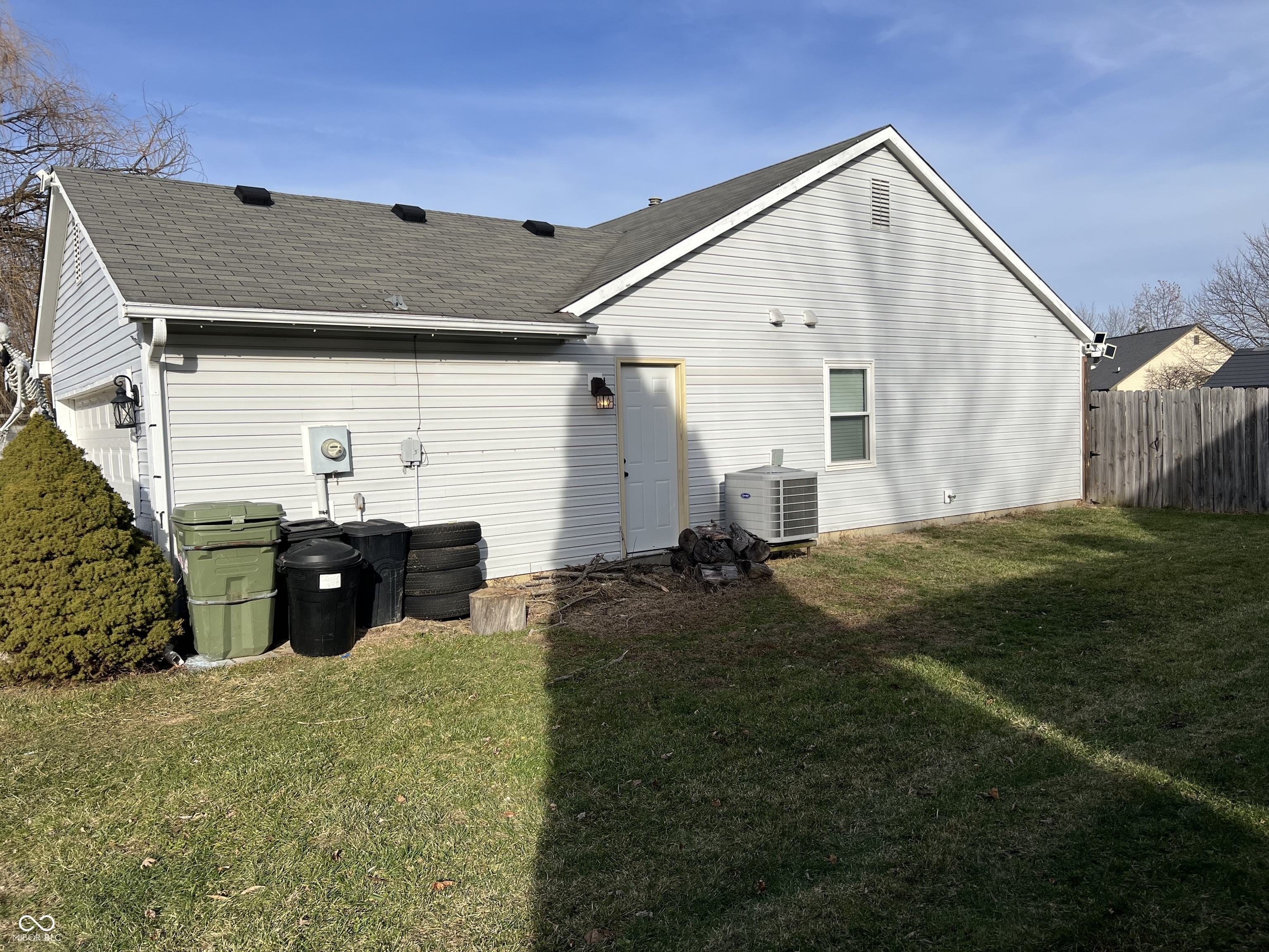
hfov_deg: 67.3
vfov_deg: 53.1
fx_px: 953
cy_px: 476
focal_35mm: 26
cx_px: 634
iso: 50
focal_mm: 5.7
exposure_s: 1/5319
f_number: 1.5
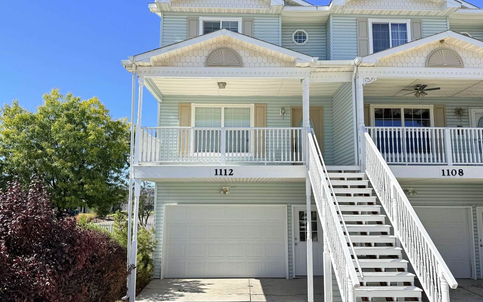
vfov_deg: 47.6
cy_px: 150
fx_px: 342
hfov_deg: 70.4
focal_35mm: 26
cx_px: 245
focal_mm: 6.76
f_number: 1.78
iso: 80
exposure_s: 1/4975
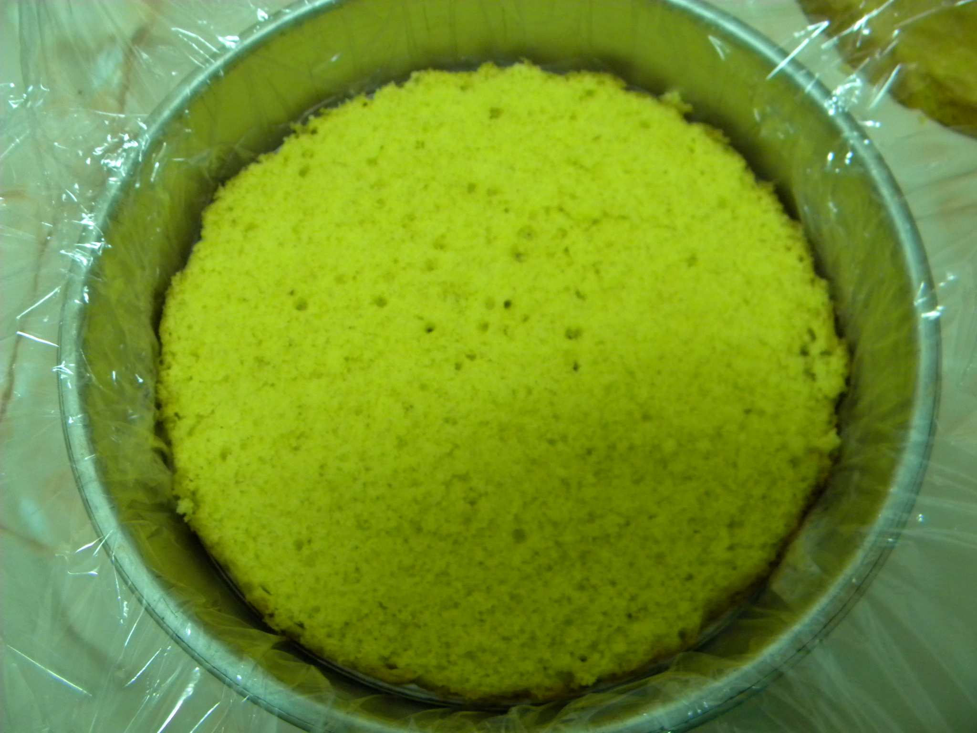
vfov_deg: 49.7
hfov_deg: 63.4
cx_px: 488
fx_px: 790
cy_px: 366
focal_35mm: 28
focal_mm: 5
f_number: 3.5
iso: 400
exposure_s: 1/26.1
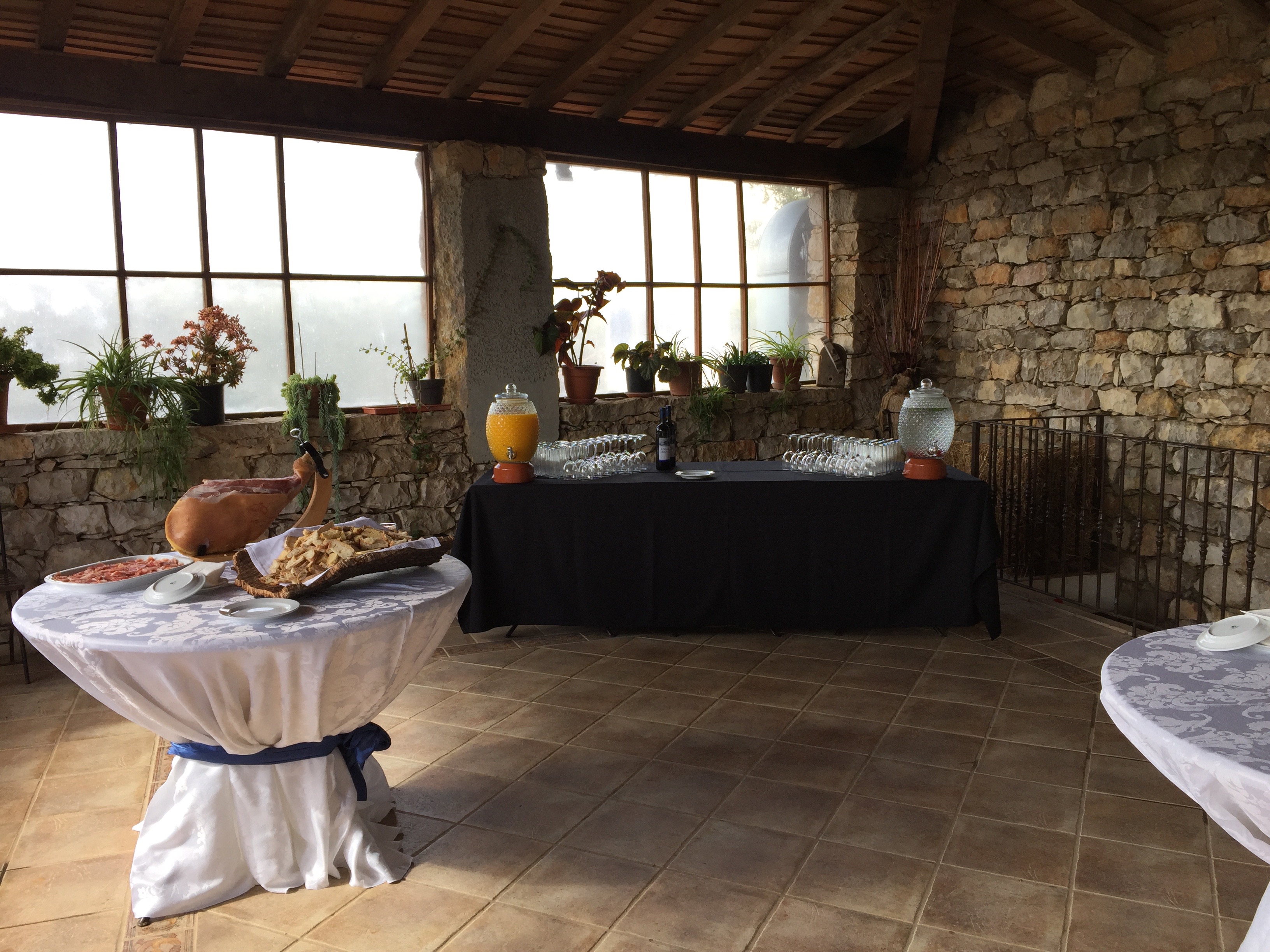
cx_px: 635
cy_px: 476
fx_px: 1064
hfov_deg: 61.7
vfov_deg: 48.2
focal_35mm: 29
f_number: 2.2
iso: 32
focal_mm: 4.15
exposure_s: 1/170
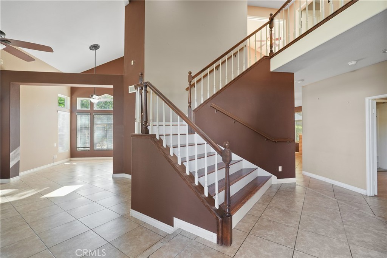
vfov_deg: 73.8
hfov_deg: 96.7
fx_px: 172
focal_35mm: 16
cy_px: 129
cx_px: 194
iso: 500
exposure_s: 1/15
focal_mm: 16
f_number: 4
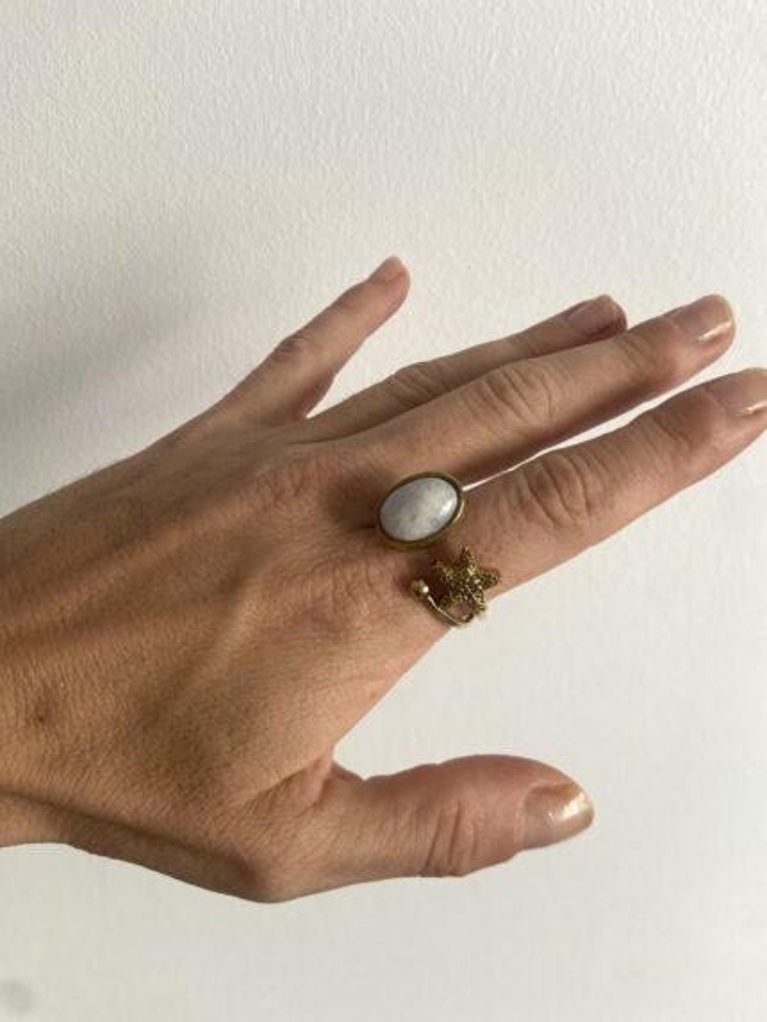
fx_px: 768
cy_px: 511
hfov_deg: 53.1
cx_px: 384
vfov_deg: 67.3
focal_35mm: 26
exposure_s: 1/60
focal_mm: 4.25
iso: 160
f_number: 1.8
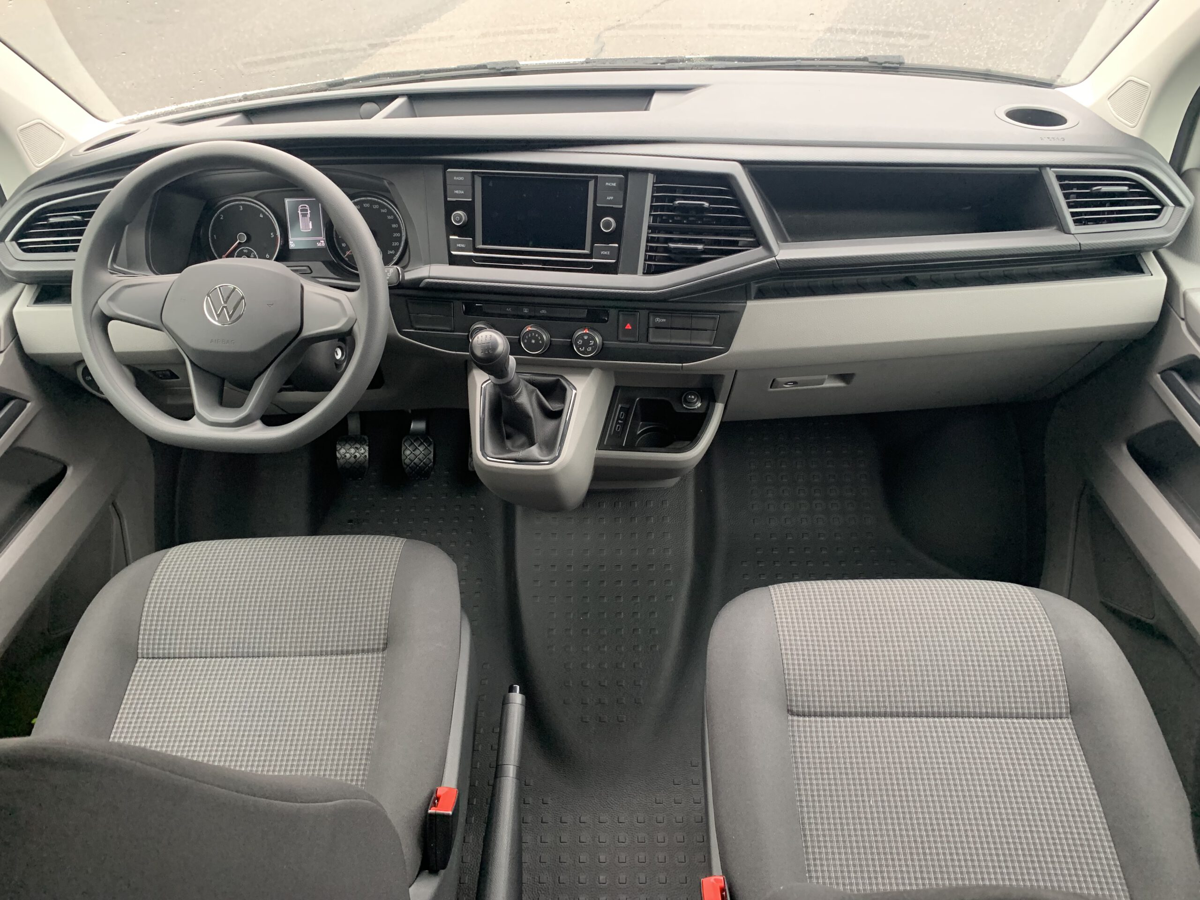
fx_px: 901
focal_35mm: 26
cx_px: 600
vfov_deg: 53.1
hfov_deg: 67.3
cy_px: 450
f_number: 1.8
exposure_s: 1/60
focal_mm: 4.25
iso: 200
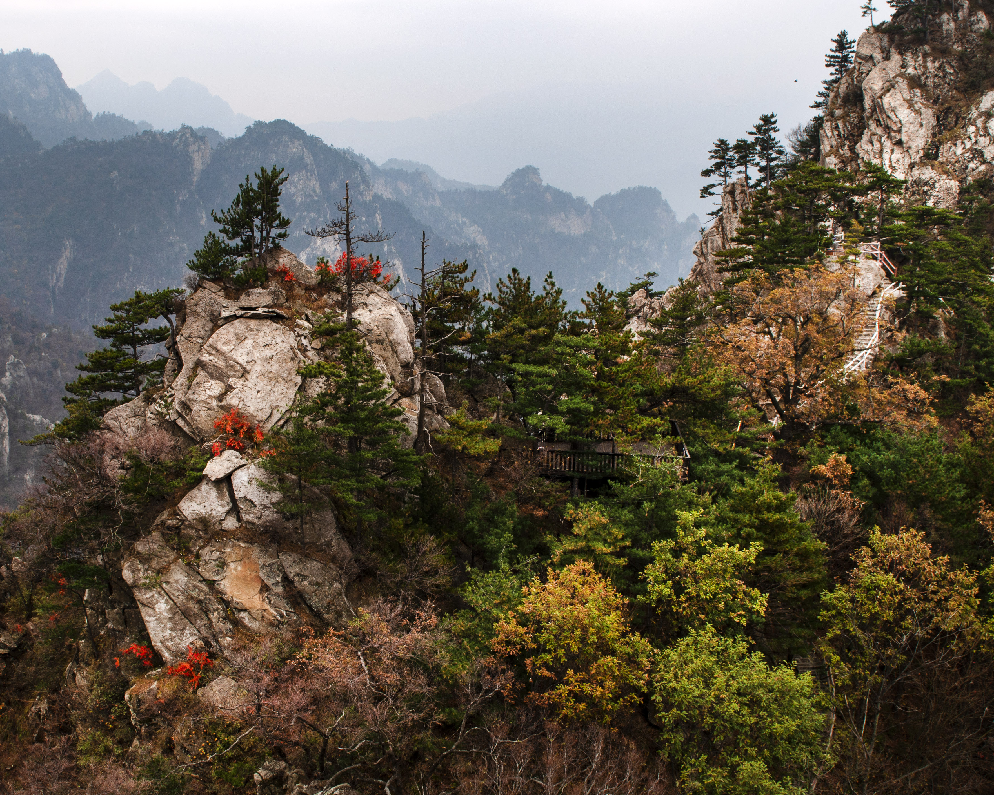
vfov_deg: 36.5
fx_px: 1206
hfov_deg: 44.7
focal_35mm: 41
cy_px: 396
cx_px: 431
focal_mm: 24
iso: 100
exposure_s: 1/50
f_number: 8
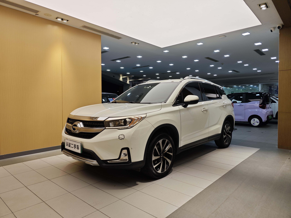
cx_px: 146
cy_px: 109
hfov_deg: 73.9
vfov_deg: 58.9
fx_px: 193
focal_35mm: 23
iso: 50
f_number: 1.9
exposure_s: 1/102
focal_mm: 8.7
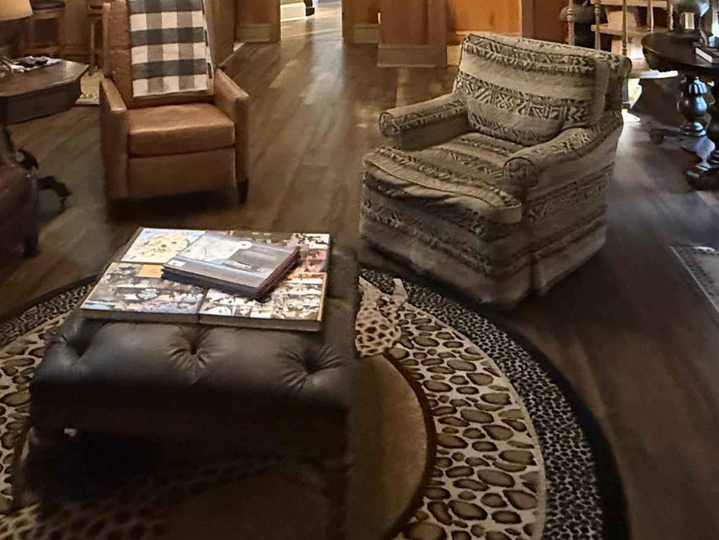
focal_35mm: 37
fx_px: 769
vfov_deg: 32.5
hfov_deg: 49.9
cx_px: 301
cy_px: -94
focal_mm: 2.22
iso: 1000
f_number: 2.2
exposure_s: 1/60
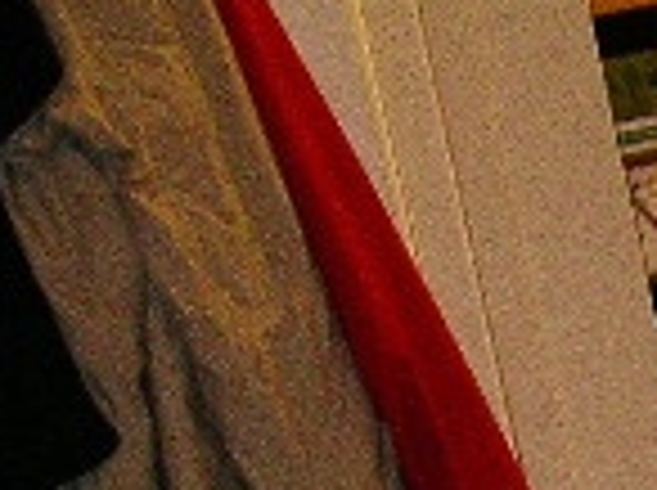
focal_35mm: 203
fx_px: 3847
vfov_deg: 6.8
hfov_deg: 9.3
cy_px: 1286
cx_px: 1228
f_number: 2.8
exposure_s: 1/40
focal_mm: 7.8
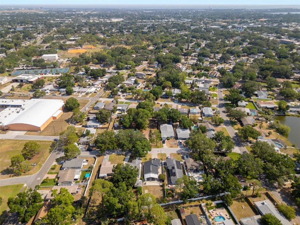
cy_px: 112
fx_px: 208
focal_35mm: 24
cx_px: 150
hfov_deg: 71.6
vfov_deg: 56.8
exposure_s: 1/25
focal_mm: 6.72
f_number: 1.7
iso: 100
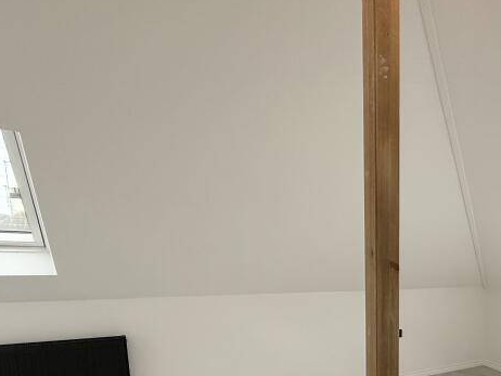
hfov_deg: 47.6
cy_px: 324
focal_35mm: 31
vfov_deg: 42.5
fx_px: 449
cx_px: 509
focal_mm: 2.22
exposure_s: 1/658
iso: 64
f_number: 2.2
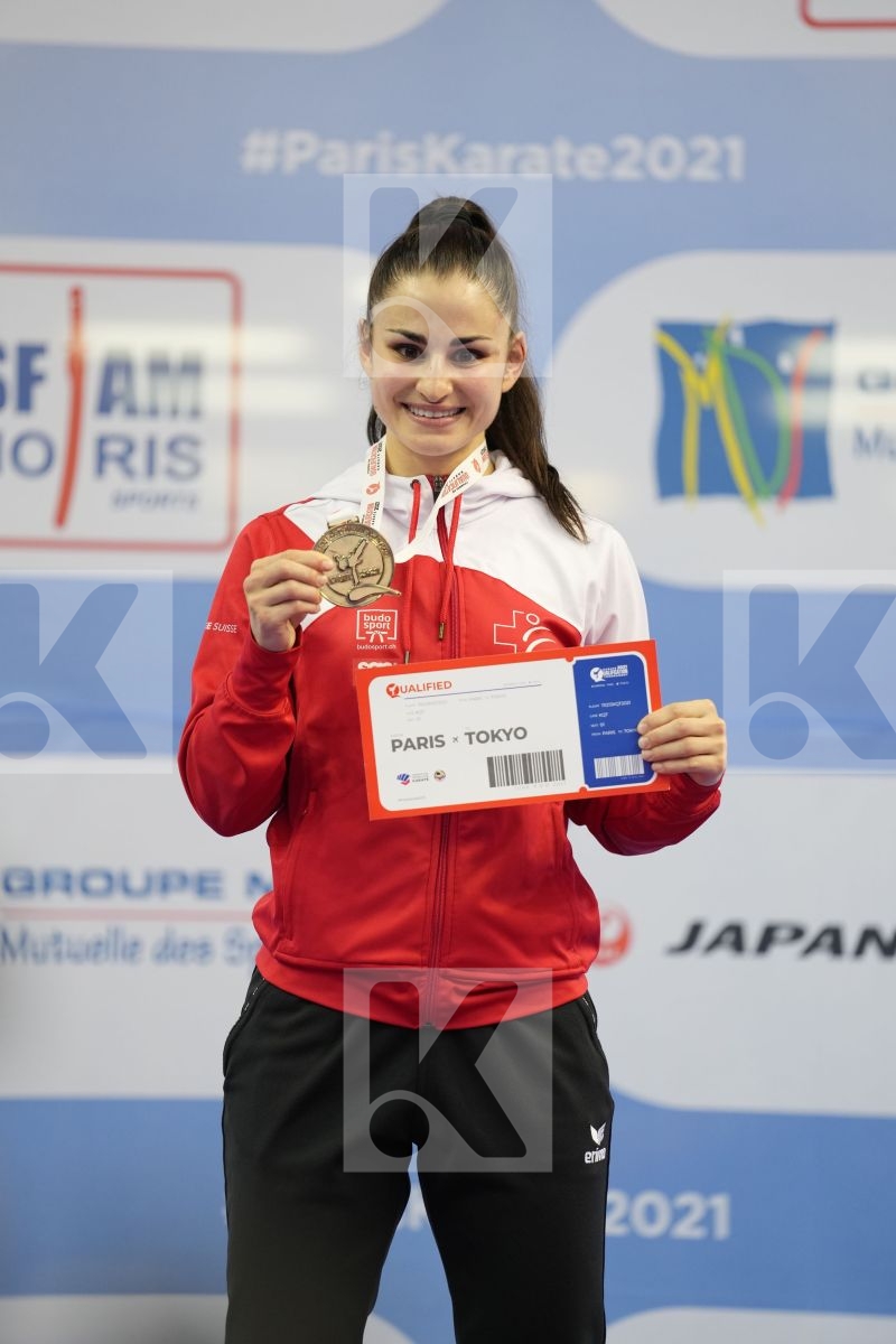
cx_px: 448
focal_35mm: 200
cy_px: 672
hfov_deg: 6.9
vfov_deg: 10.3
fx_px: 7466
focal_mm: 200
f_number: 2.8
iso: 1000
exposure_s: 1/250
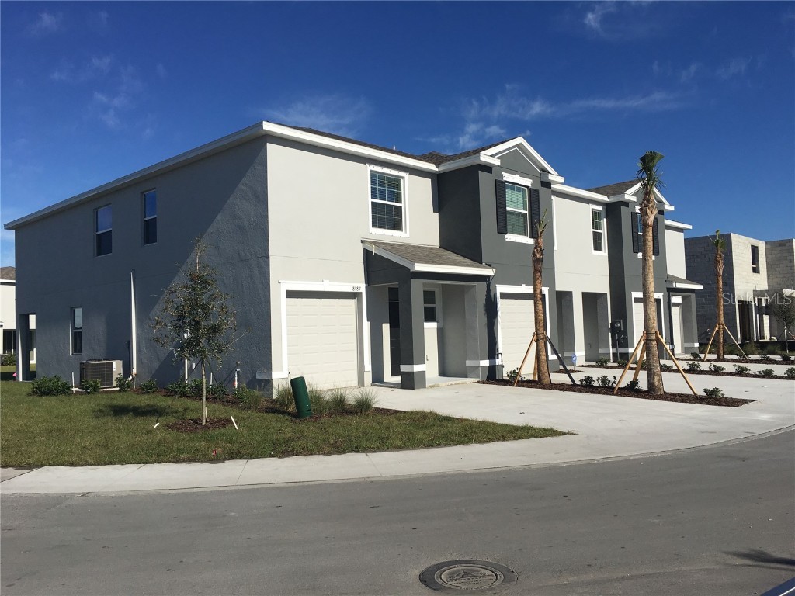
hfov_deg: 61.7
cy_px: 298
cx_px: 398
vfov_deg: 48.2
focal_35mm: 29
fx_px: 666
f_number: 2.2
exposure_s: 1/4049
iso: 25
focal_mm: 4.15
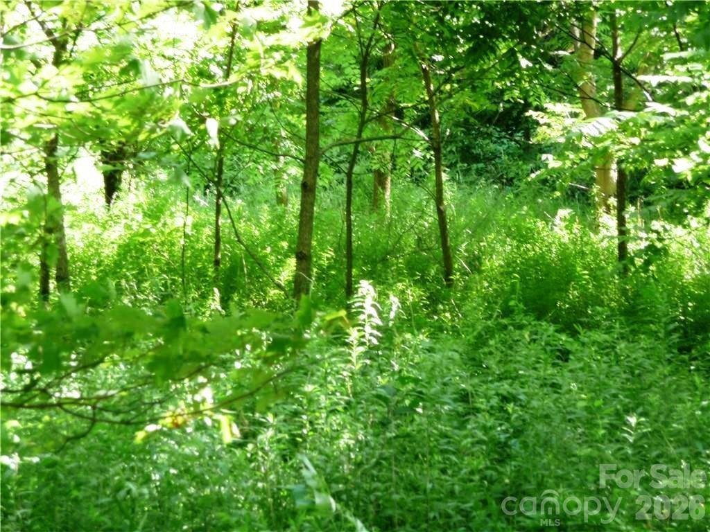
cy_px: 266
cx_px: 355
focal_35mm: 170
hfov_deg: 11.6
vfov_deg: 8.7
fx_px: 3487
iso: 200
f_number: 4.8
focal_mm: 29.1
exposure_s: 1/30
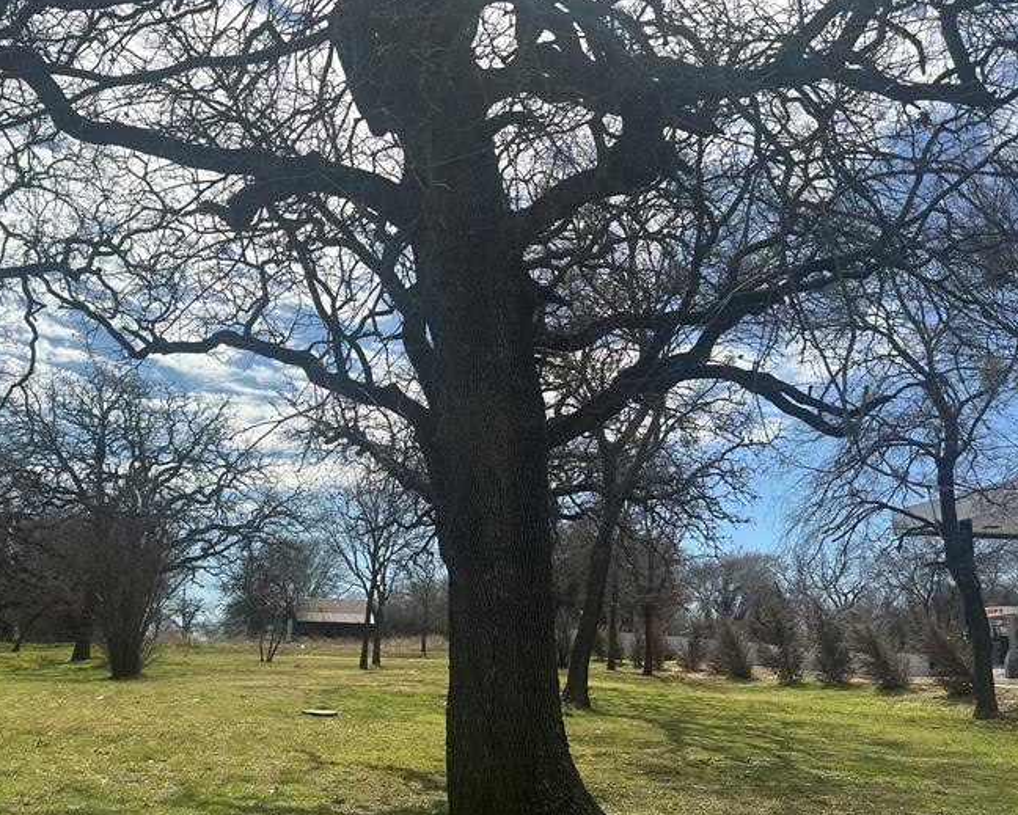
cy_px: 468
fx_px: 1115
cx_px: 369
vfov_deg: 40.1
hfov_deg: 48.5
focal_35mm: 37
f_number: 1.78
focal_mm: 6.86
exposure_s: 1/6623
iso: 80
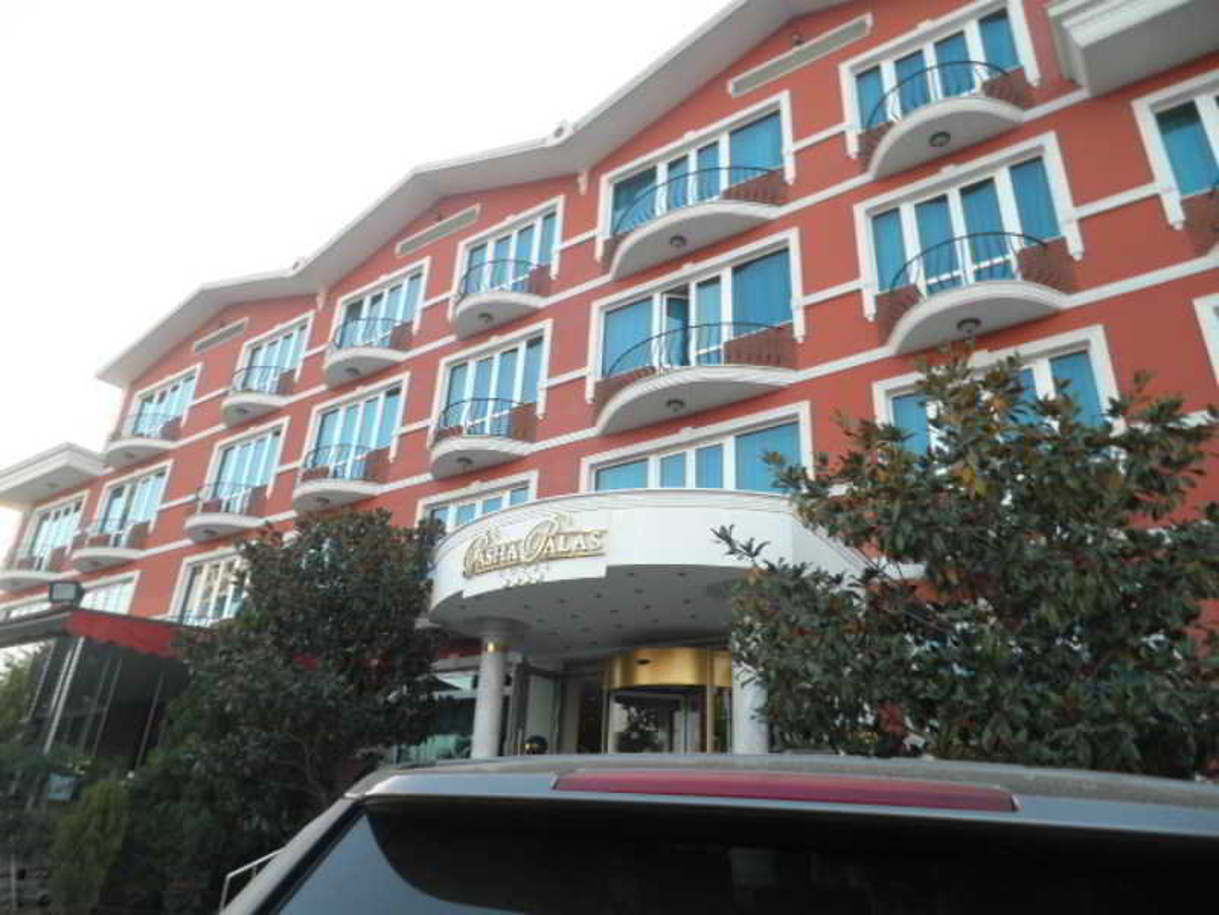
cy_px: 458
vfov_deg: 56.8
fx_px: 845
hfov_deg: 71.6
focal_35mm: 24
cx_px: 610
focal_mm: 4.3
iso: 64
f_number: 3.3
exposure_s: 1/30
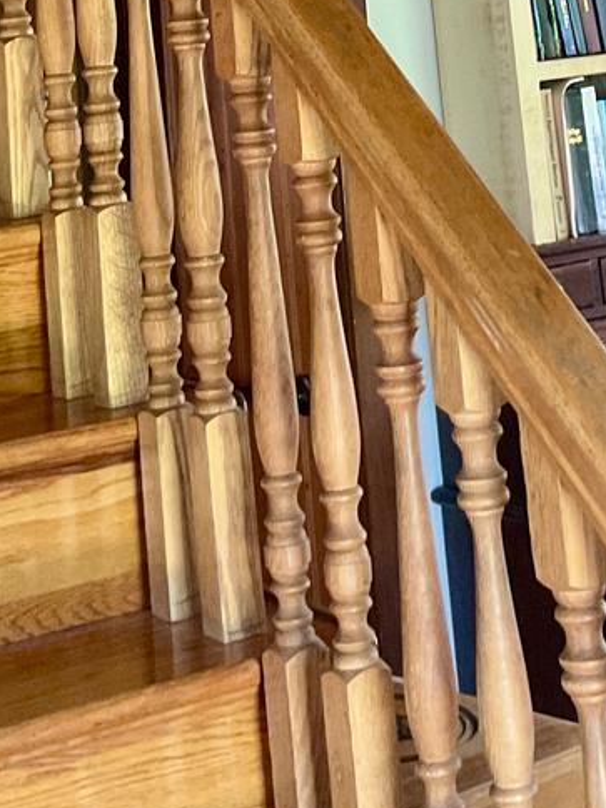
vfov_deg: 19.0
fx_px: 2147
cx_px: 476
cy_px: -371
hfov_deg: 16.0
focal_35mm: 92
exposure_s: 1/40
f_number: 1.8
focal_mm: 3
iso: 200
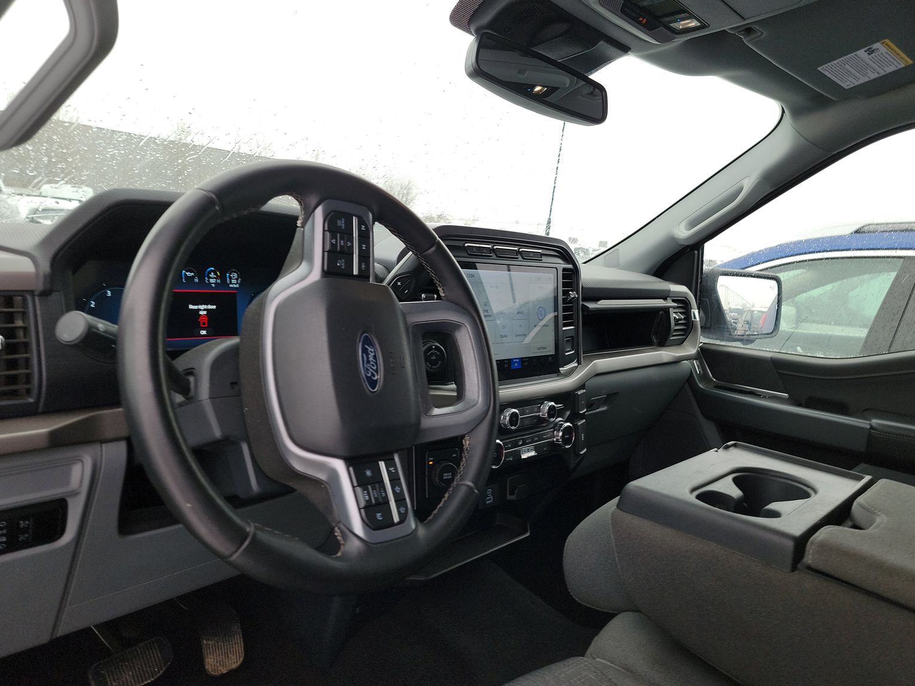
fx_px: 661
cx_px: 468
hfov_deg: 69.4
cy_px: 331
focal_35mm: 25
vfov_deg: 54.9
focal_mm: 6.7
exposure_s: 1/59
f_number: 1.8
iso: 52
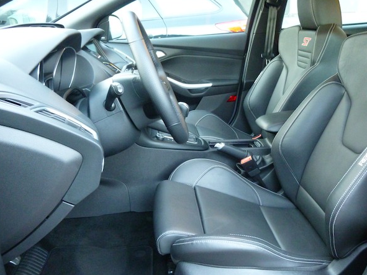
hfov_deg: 56.6
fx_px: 339
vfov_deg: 44.1
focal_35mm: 32
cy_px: 146
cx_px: 211
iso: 500
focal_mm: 4.9
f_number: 3.3
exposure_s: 1/8
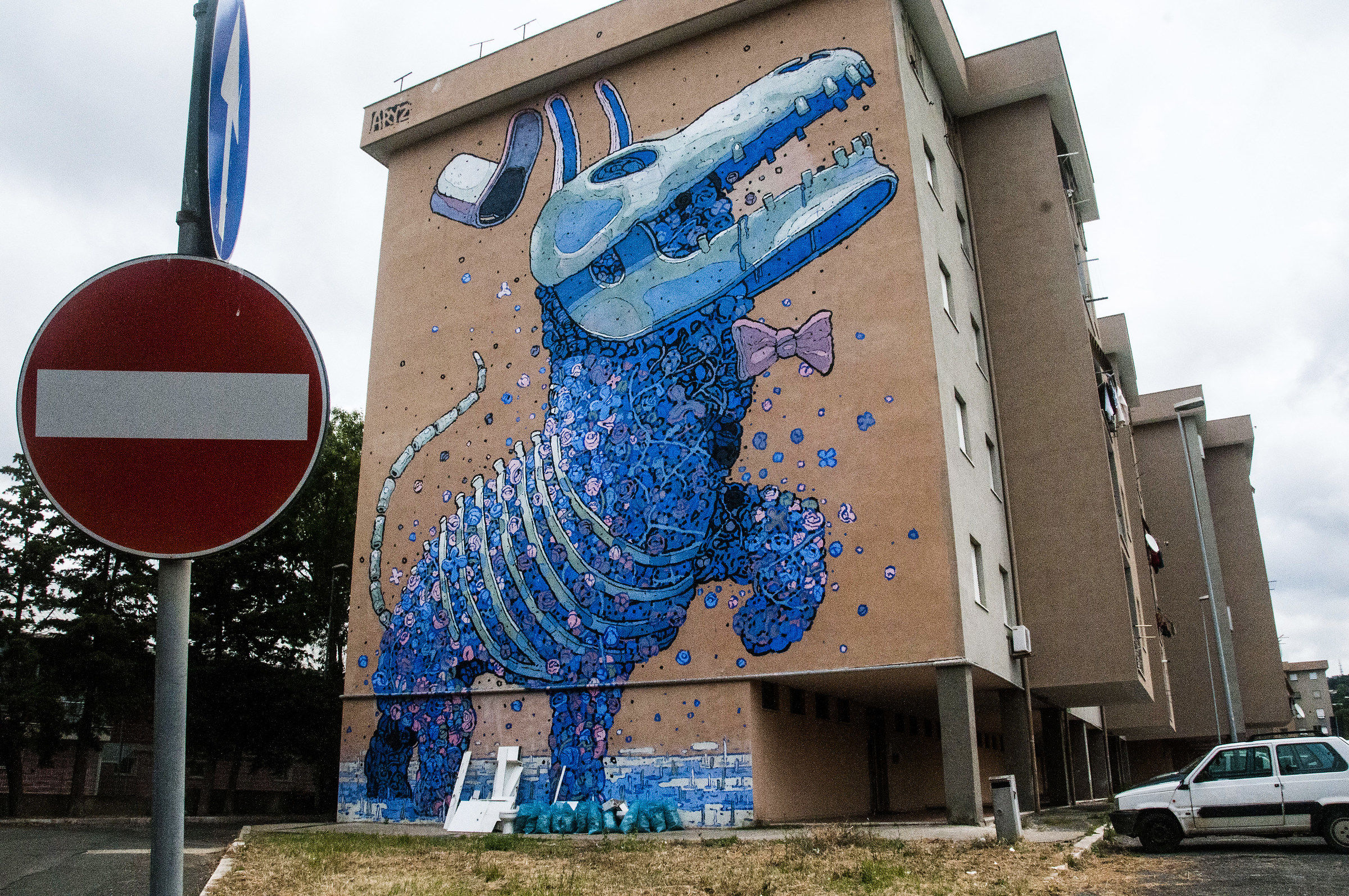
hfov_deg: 67.4
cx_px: 674
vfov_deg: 47.8
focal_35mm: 27
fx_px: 1011
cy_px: 448
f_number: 14
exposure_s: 1/2500
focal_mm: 18
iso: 800
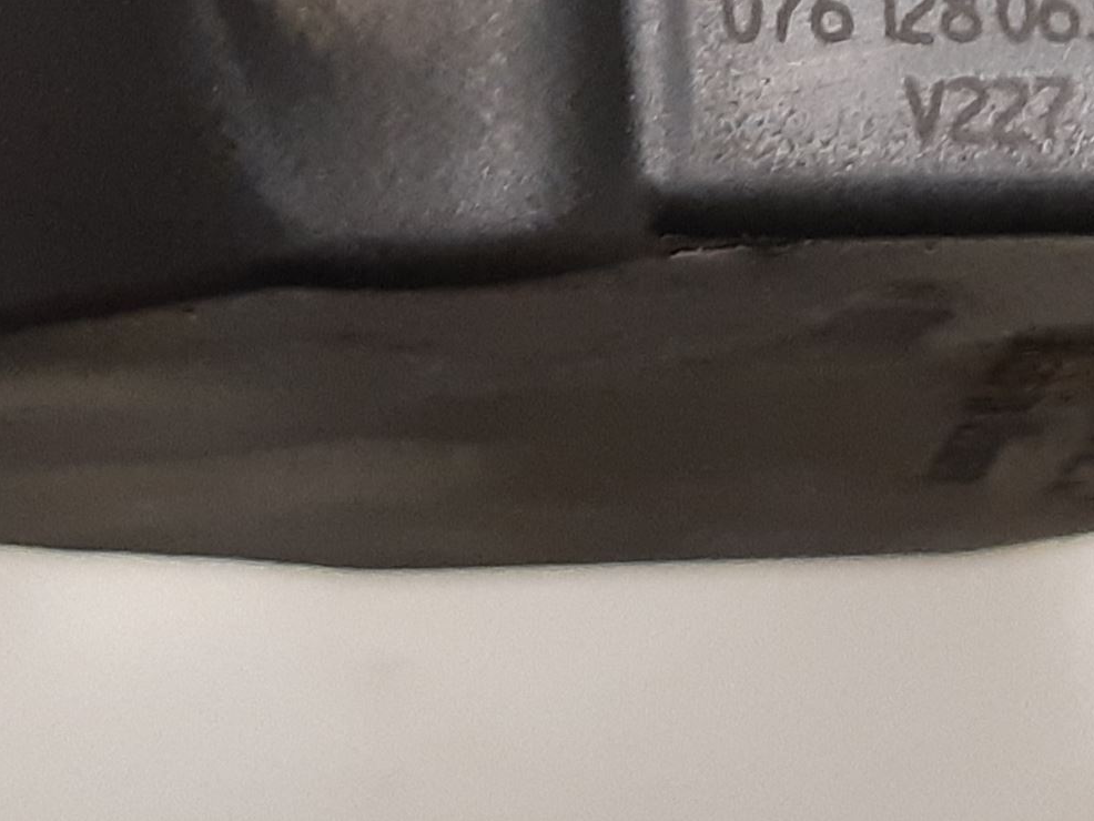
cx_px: 939
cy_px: -20
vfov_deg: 25.6
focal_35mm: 54
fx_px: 1707
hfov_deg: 34.0
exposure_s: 1/33
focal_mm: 3.93
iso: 250
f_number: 1.7
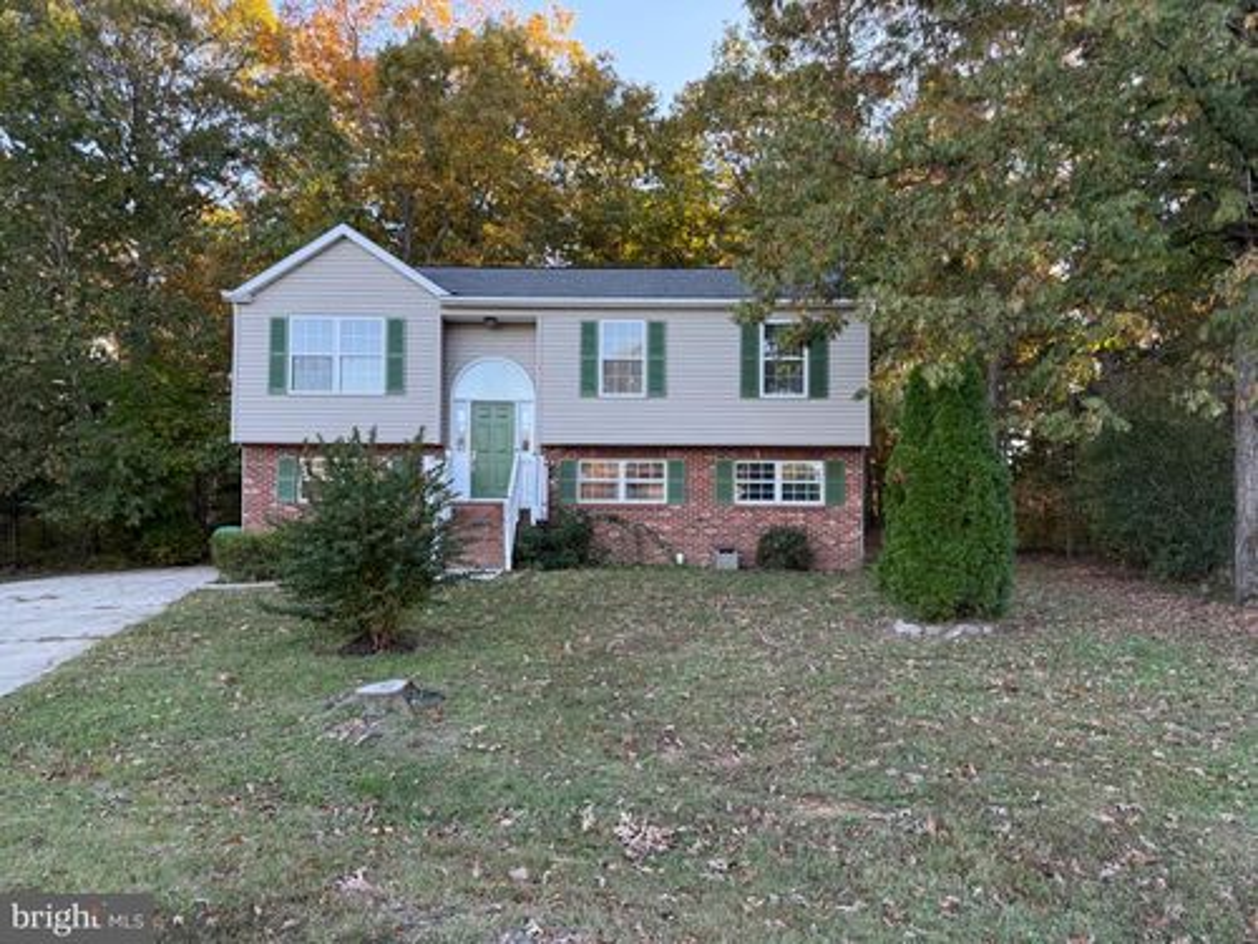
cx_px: 629
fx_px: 872
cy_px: 472
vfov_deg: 56.8
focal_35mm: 24
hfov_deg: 71.6
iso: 100
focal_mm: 6.76
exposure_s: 1/254
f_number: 1.78
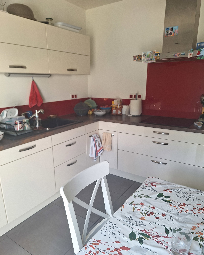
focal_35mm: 24
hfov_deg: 58.8
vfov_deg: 70.3
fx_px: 181
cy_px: 132
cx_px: 102
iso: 50
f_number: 1.8
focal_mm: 5.54
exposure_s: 1/50
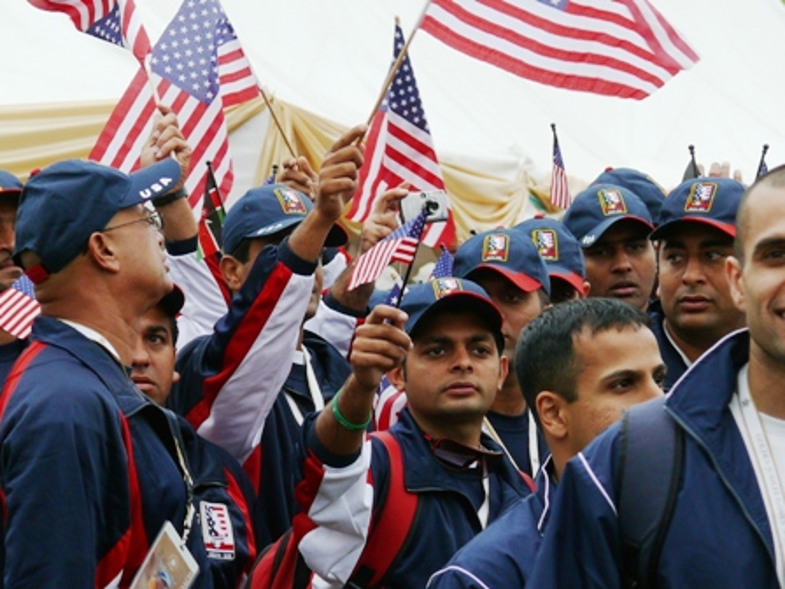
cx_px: 392
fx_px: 6010
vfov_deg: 5.6
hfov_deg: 7.5
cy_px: 294
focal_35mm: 265
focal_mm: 39.3
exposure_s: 1/200
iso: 100
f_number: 4
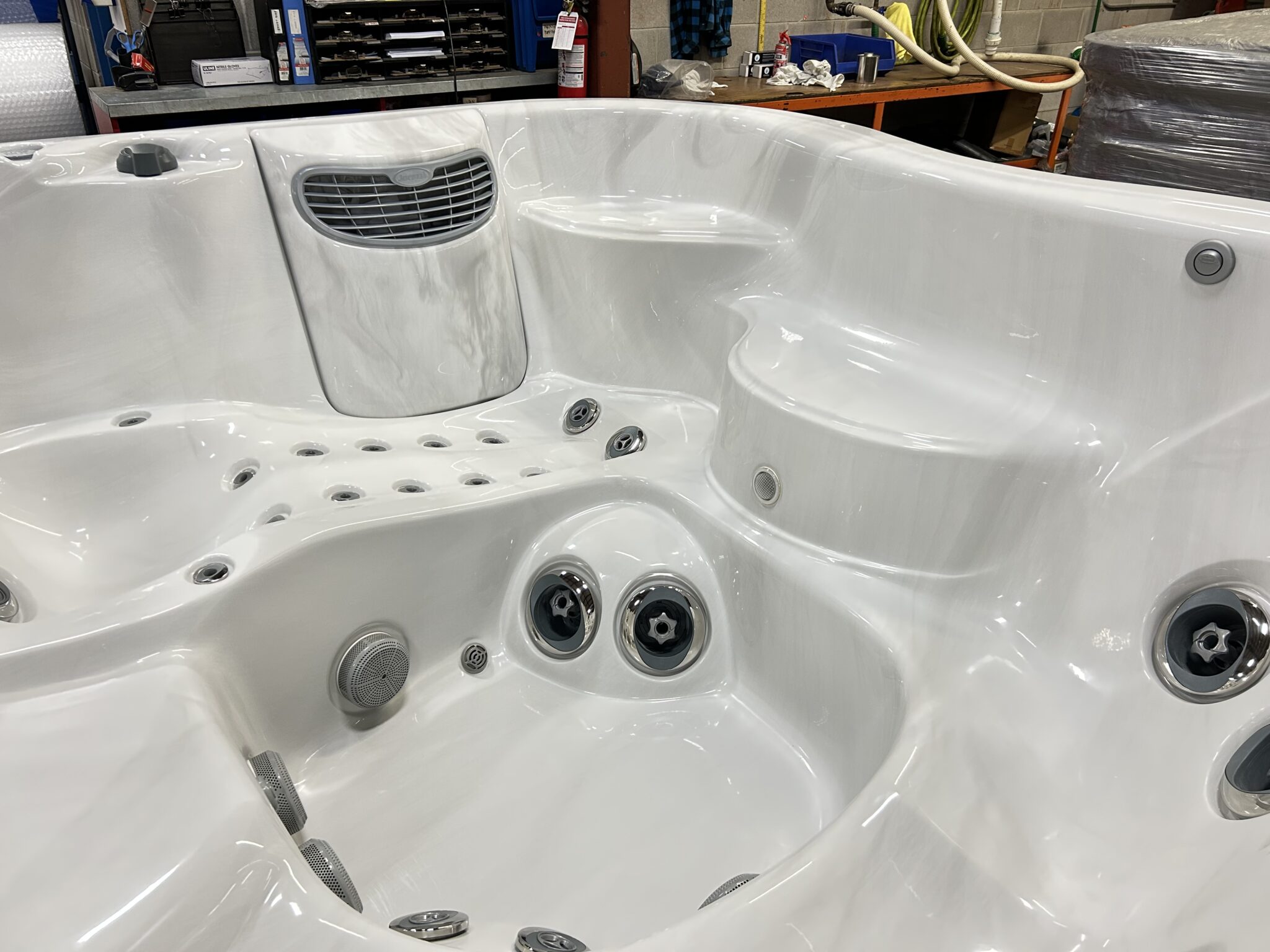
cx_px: 635
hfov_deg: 67.3
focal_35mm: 26
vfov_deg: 53.1
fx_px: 954
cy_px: 476
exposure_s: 1/60
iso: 160
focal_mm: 5.7
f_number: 1.5
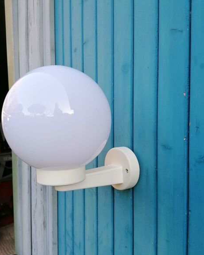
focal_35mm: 29
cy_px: 140
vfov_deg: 60.4
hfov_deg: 49.9
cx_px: 100
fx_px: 219
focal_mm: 4.75
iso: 64
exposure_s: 1/100
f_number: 1.8
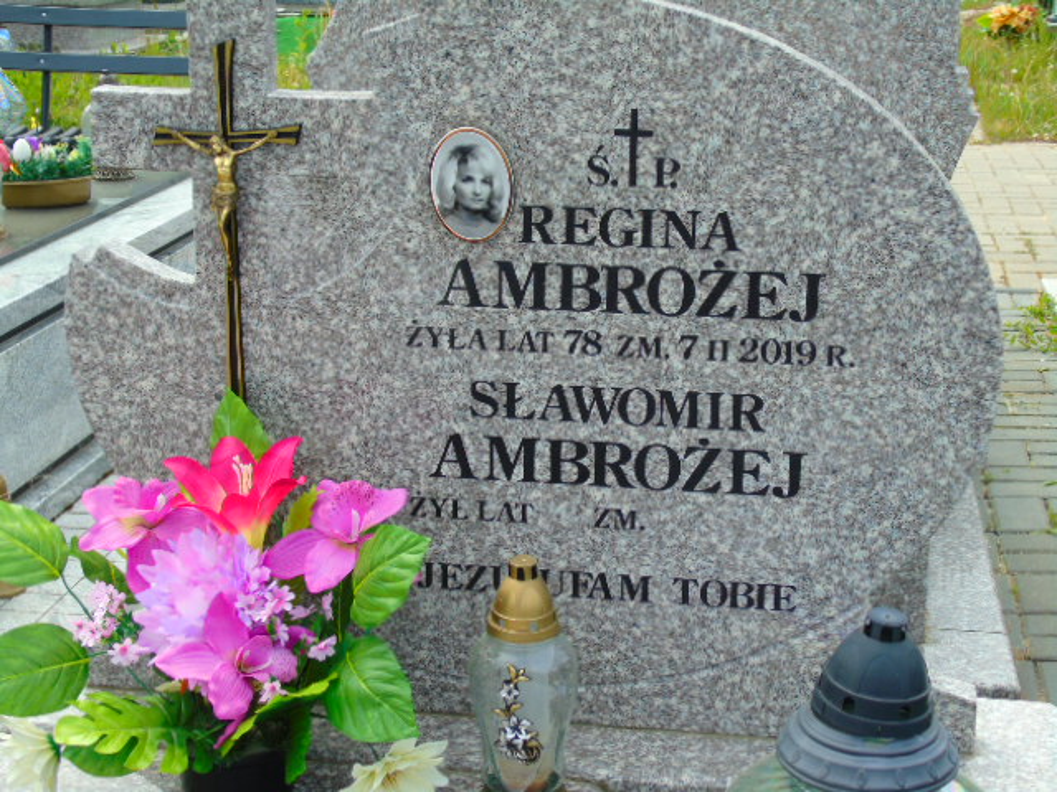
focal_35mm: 62
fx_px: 1893
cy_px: 396
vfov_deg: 23.7
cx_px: 528
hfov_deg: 31.2
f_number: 4.5
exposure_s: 1/250
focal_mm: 11
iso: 80
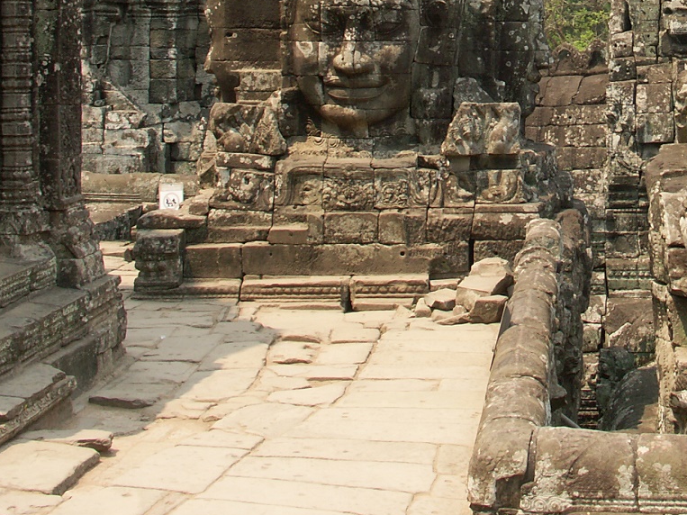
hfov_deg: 24.6
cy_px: -71
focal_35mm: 78
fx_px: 1548
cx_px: 555
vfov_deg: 18.1
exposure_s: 1/200
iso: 64
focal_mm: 8.12
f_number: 5.6
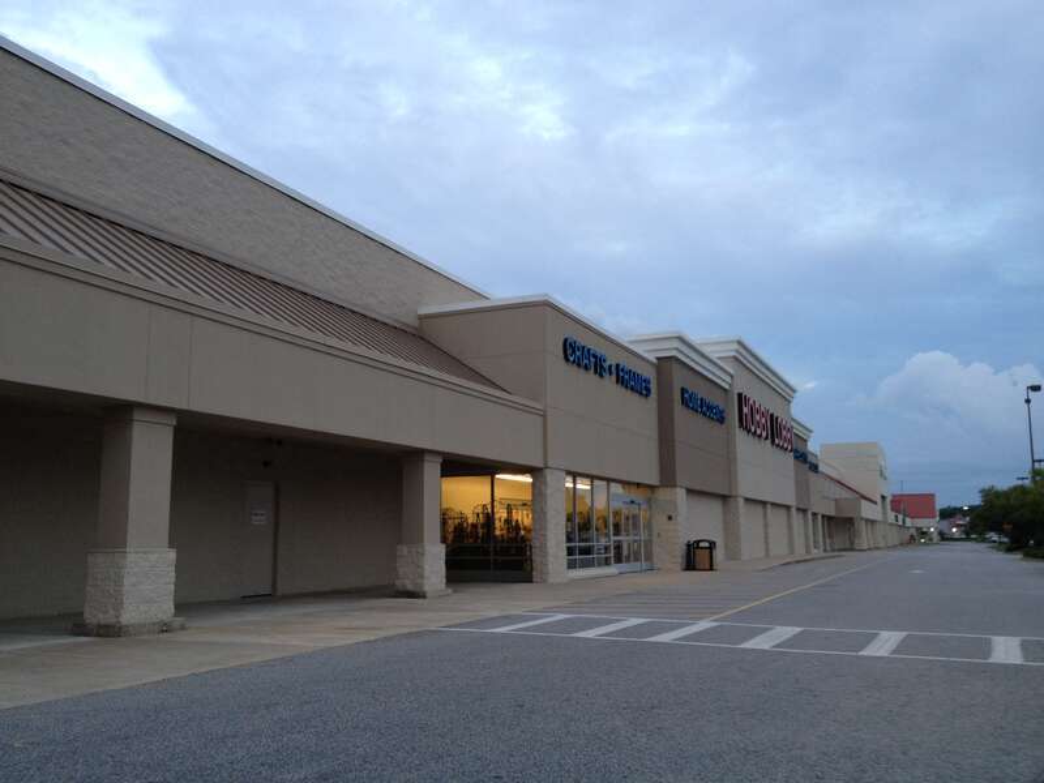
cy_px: 392
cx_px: 522
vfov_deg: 40.7
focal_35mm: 35
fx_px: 1056
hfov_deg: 52.6
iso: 64
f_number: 2.4
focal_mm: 4.28
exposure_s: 1/40
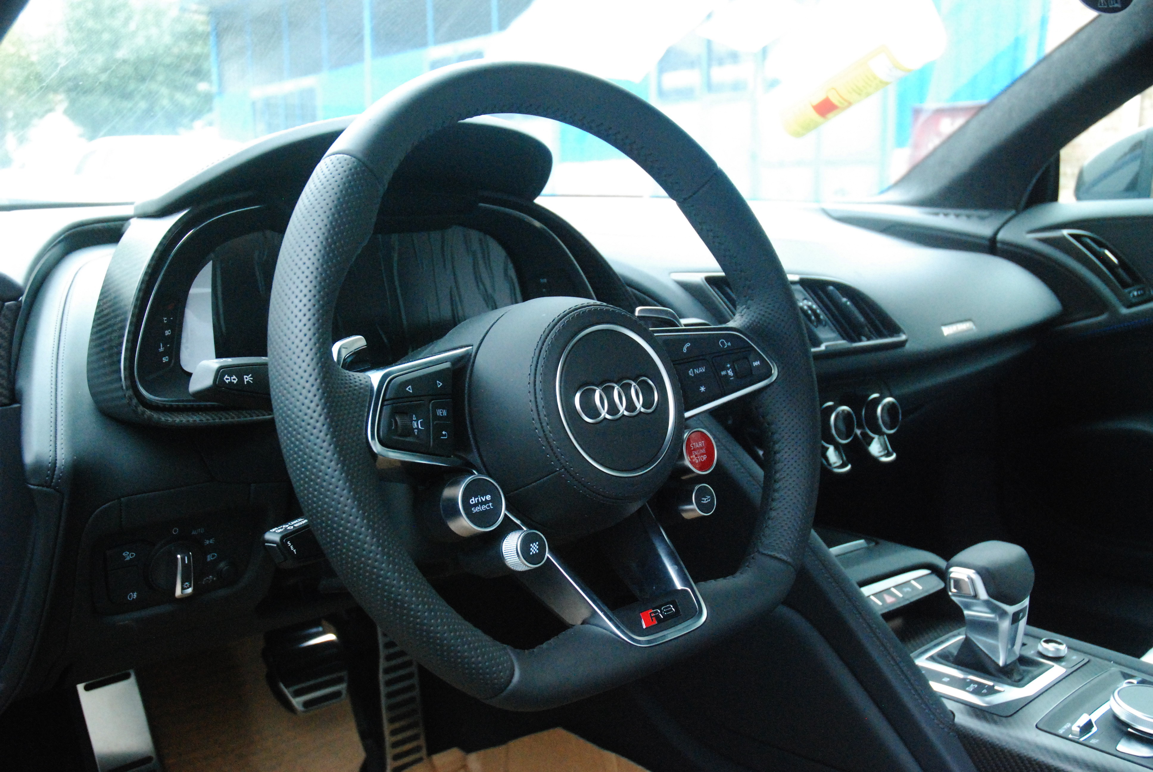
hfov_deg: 57.2
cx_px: 576
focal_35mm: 33
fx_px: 1058
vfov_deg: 40.1
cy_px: 386
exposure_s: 1/100
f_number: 5.6
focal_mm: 22
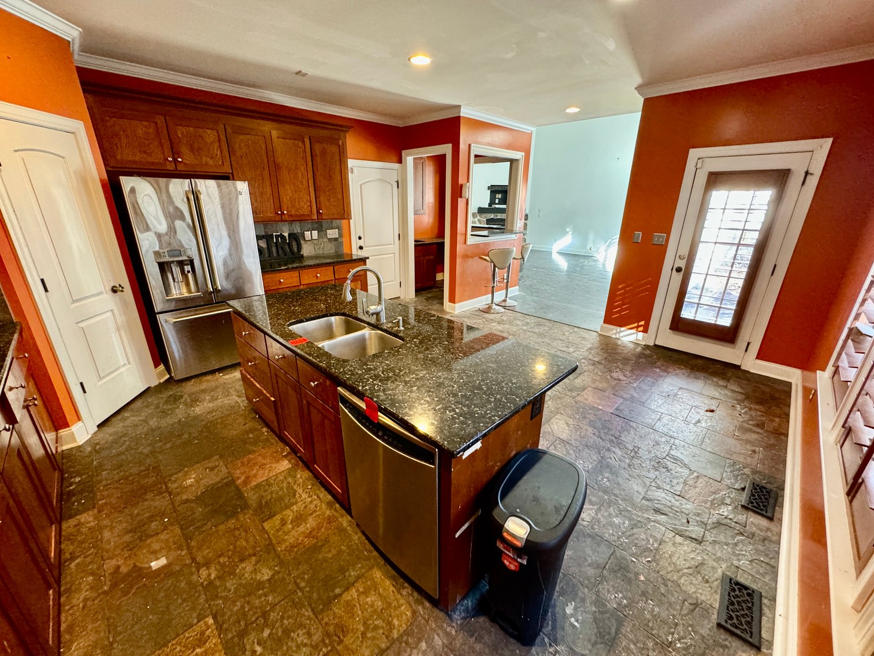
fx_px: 354
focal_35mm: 14
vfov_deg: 85.7
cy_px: 328
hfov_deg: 102.1
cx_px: 437
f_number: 2.2
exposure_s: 1/60
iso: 500
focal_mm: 2.22
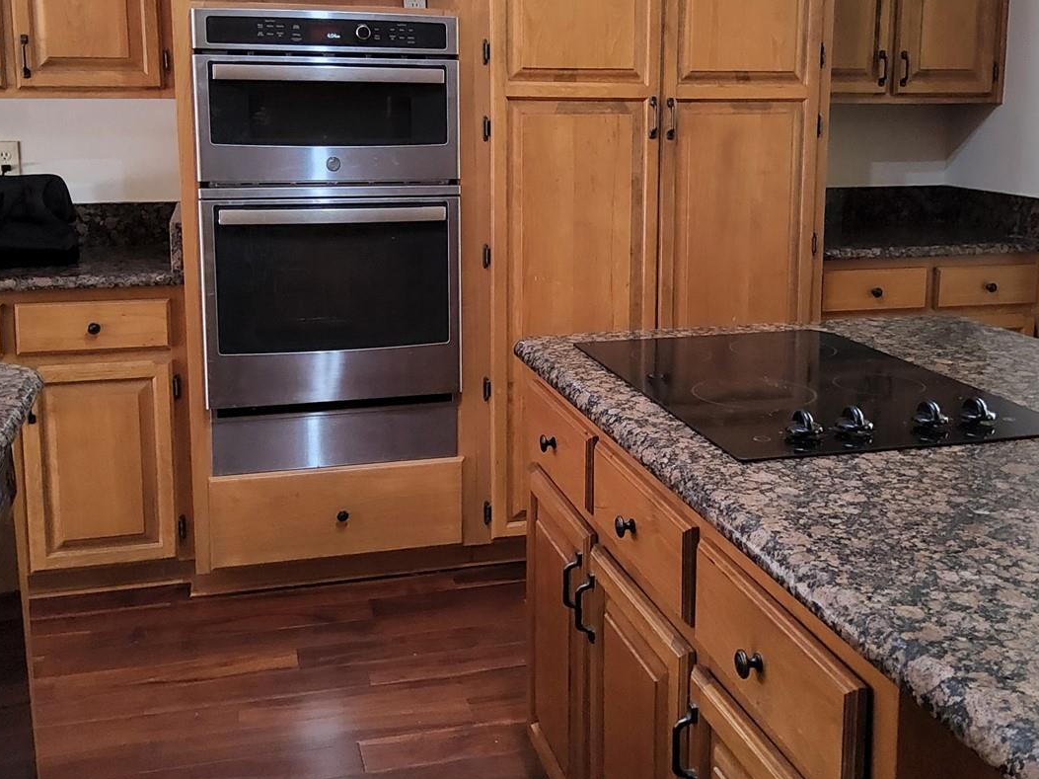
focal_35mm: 38
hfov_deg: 48.9
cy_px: 292
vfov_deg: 37.5
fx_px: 1140
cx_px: 573
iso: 1000
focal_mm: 3.08
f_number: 2
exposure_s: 1/100
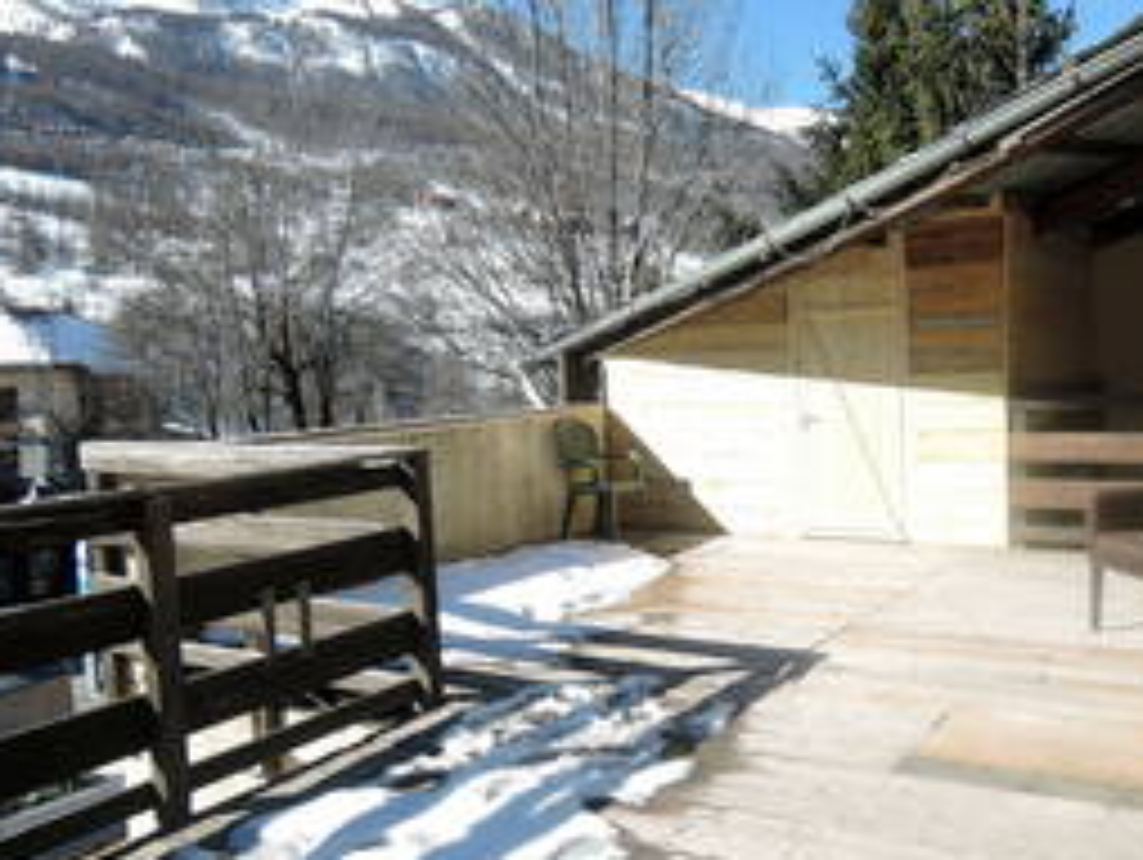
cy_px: 428
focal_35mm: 34
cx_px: 720
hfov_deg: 53.3
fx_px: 1124
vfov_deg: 41.9
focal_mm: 5.1
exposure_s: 1/800
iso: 80
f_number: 2.8
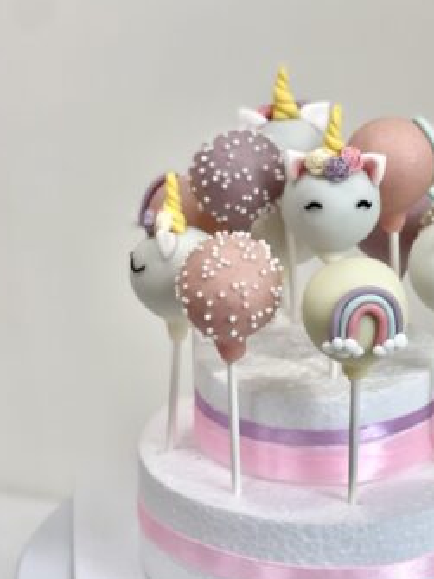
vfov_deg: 19.3
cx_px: 325
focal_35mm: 102
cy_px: 314
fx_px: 1706
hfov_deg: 14.4
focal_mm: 7.5
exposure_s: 1/100
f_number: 2.2
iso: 64
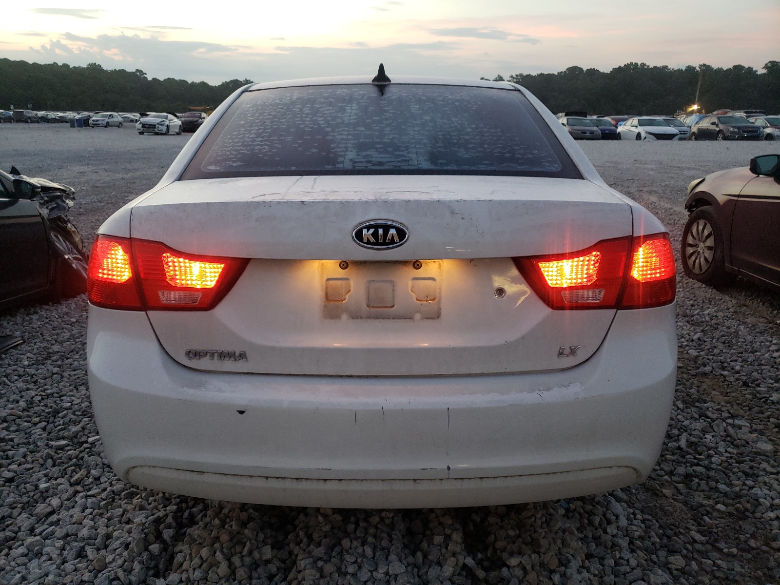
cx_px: 390
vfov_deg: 53.1
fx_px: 586
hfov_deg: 67.3
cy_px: 292
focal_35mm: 26
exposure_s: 1/60.2
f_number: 1.5
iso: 153
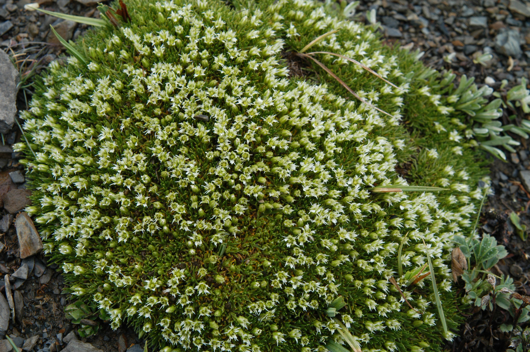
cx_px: 265
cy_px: 176
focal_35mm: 90
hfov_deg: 22.6
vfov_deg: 15.2
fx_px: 1323
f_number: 11
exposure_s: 1/125
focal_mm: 60
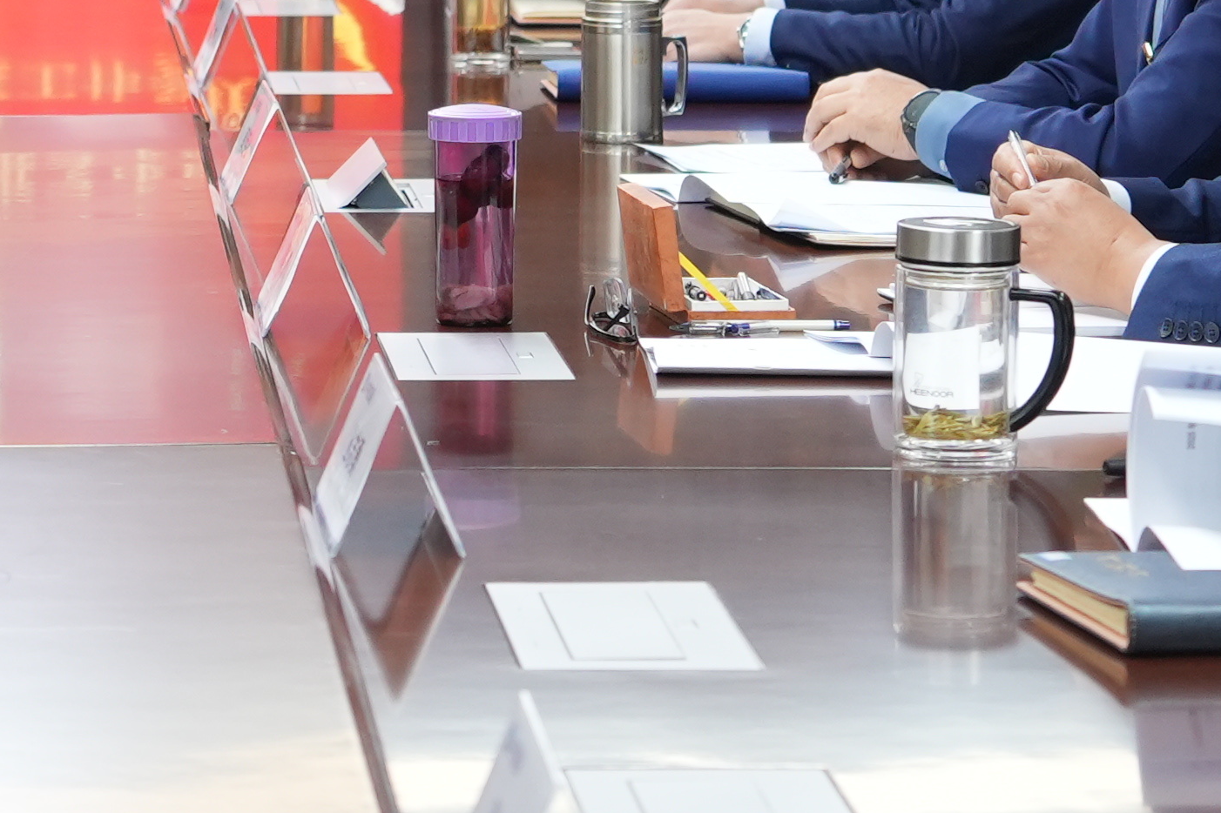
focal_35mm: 175
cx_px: 82
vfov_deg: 7.8
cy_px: -151
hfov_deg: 11.7
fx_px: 5934
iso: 800
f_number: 3.2
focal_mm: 35
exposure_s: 1/40
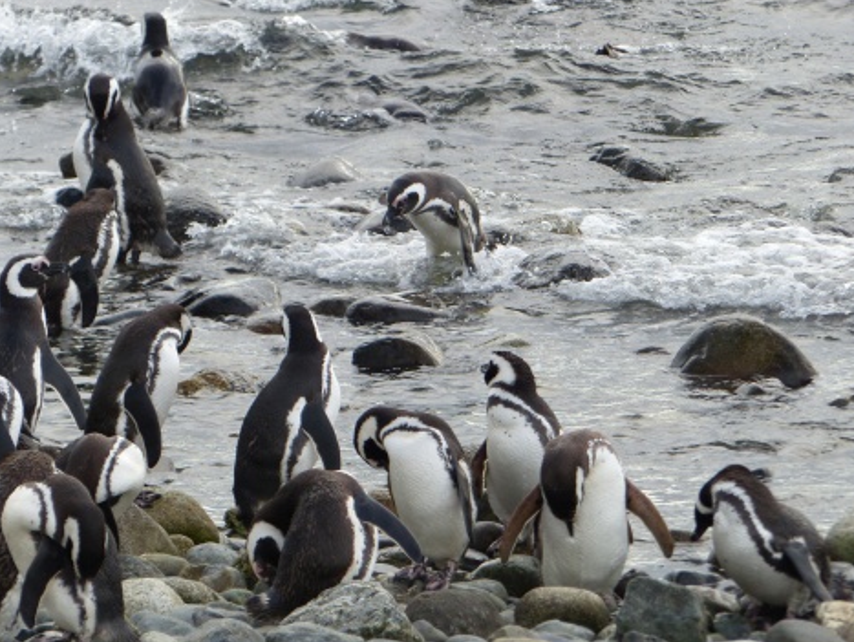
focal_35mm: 449
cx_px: 415
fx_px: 11086
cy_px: 307
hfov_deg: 4.4
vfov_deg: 3.3
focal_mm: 77
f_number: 4
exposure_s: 1/400
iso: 125
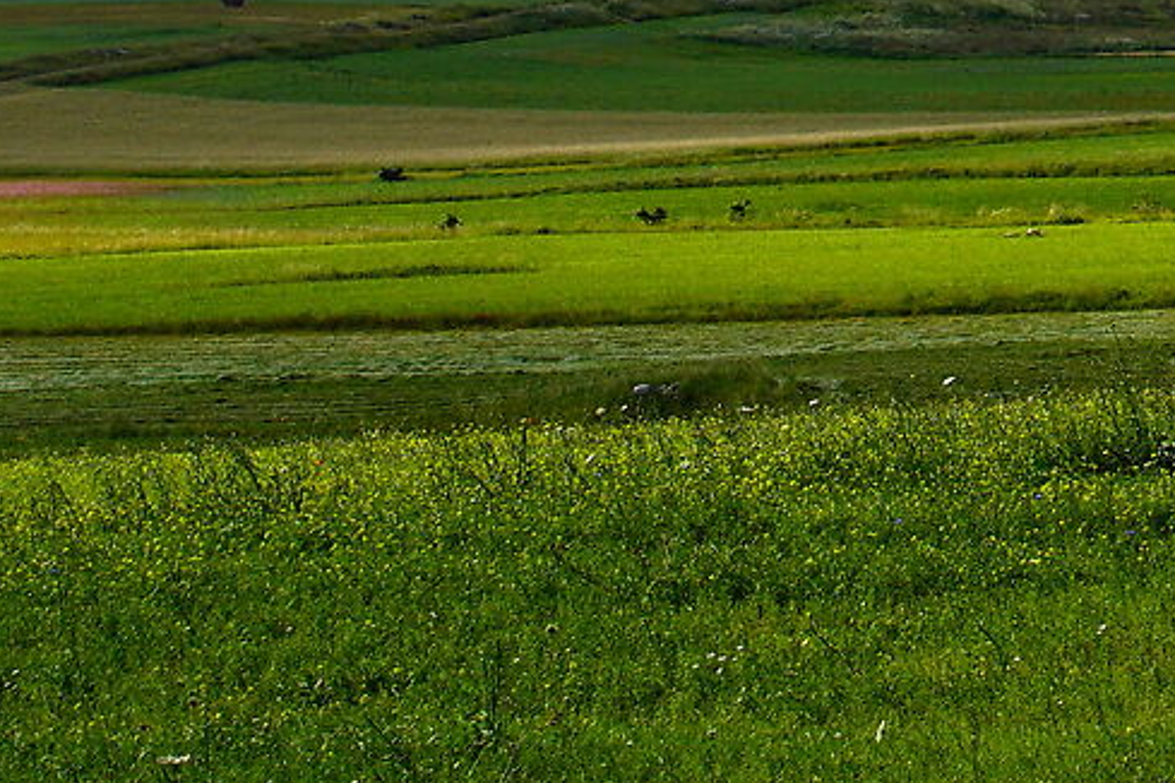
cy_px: -581
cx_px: 1372
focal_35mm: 257
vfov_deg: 5.3
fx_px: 8402
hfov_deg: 7.9
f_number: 6.7
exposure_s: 1/350
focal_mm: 35
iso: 100
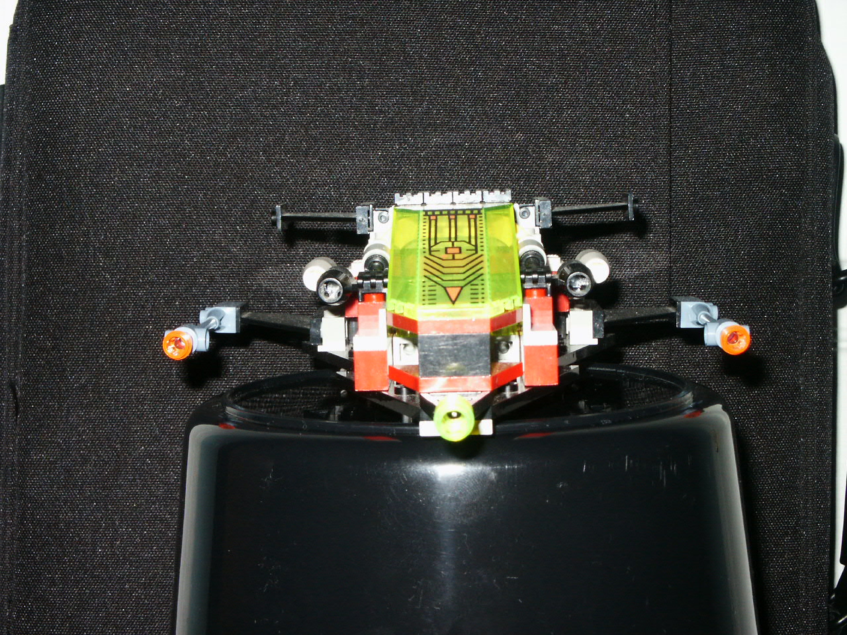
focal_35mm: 64
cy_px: 318
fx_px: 1566
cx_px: 424
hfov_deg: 30.3
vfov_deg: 22.9
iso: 200
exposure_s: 1/60
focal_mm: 13.27
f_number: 8
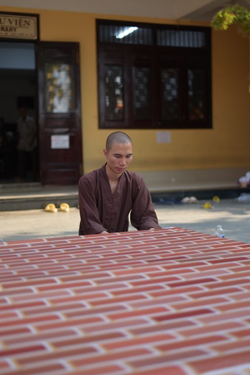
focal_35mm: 51
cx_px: 127
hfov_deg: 26.5
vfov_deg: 38.9
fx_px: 531
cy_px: 187
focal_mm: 50
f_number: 2
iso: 100
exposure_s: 1/500
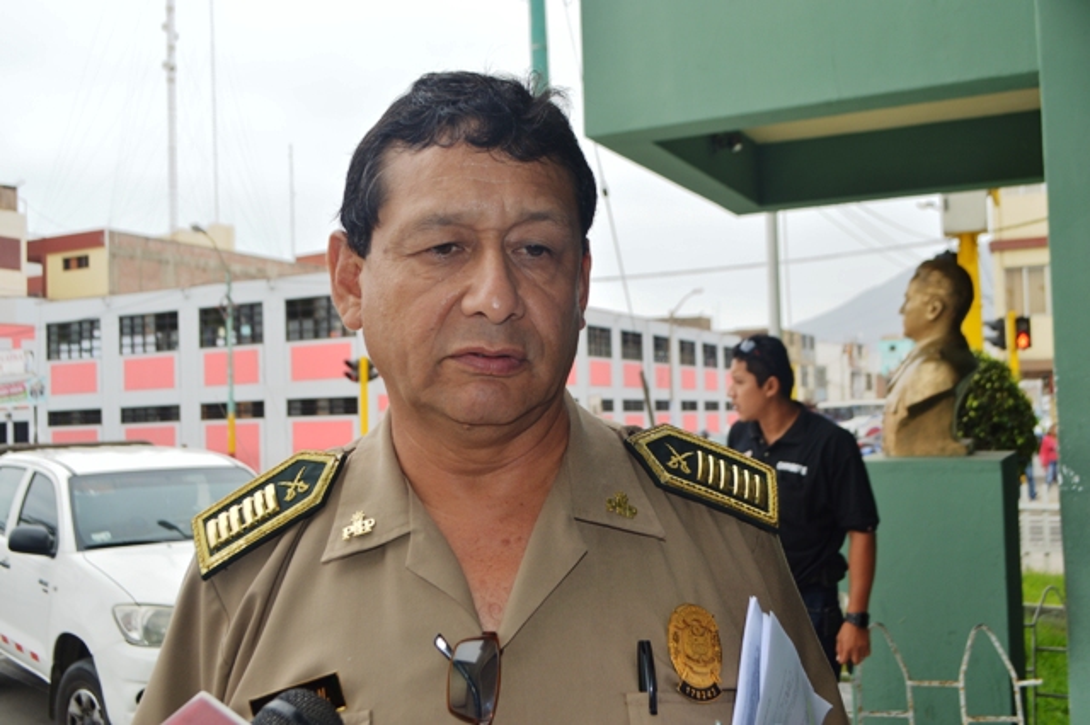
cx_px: 545
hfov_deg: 53.2
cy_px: 362
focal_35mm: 36
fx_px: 1089
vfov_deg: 36.8
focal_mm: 24
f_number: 5.6
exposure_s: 1/200
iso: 100
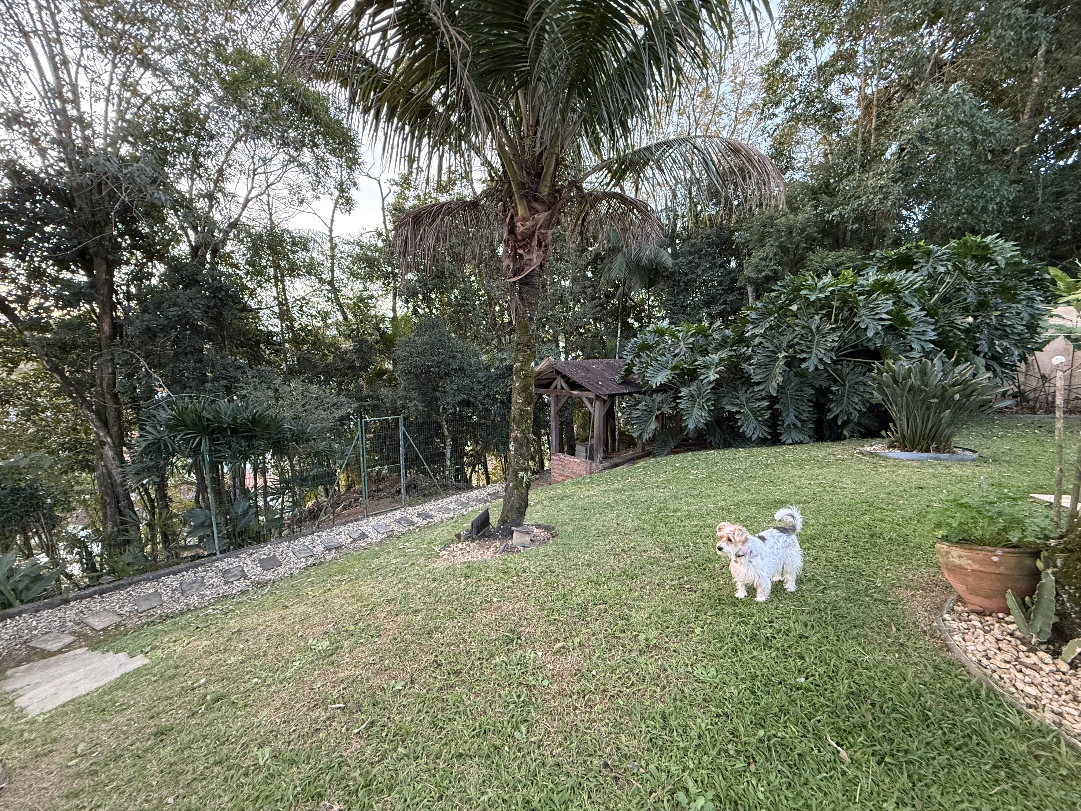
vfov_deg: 85.7
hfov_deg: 102.1
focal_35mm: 14
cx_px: 540
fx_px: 437
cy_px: 406
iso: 320
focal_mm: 2.22
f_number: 2.2
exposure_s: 1/69
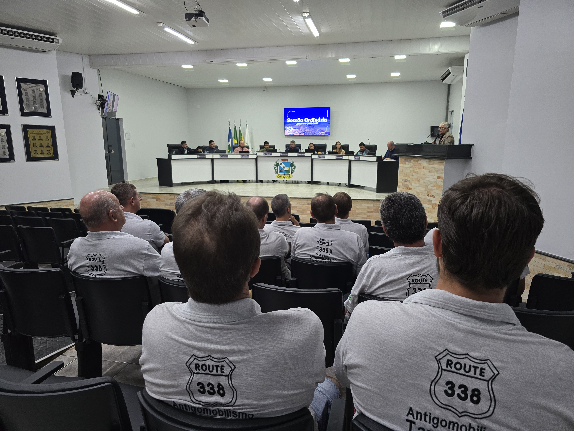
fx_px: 381
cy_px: 216
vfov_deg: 58.9
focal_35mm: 23
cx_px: 287
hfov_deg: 73.9
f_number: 1.7
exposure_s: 1/120
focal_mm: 6.3
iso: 500
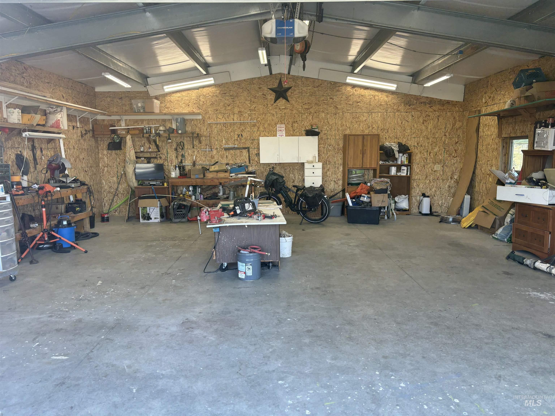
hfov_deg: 67.3
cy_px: 208
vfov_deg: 53.1
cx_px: 278
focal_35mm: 26
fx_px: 417
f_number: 1.6
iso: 64
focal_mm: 5.96
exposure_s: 1/126
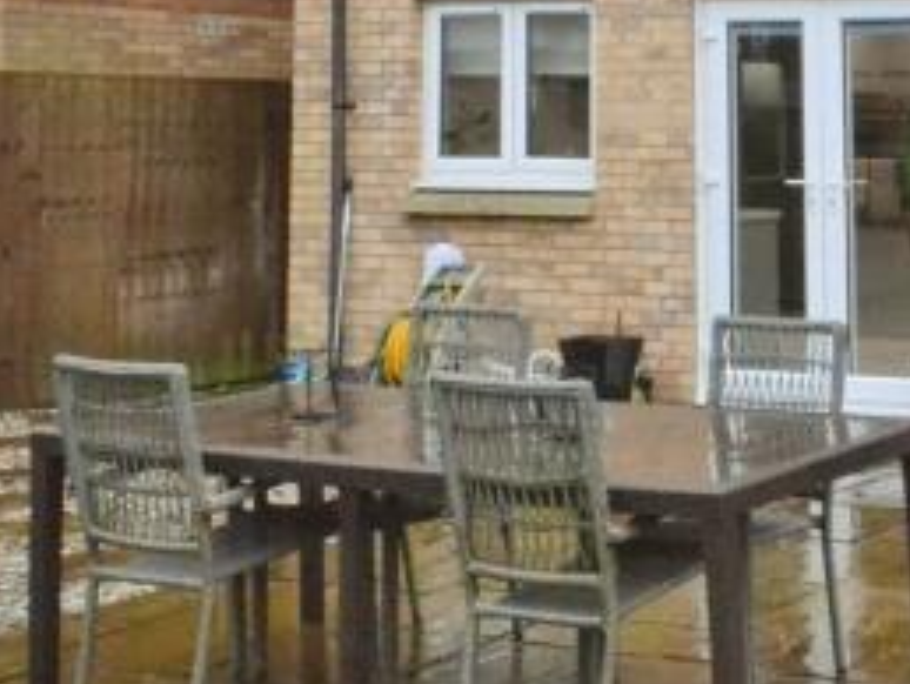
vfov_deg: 19.7
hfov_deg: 24.1
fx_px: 1655
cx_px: 1369
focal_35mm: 63
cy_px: -390
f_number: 9
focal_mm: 11
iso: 3200
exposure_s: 1/320
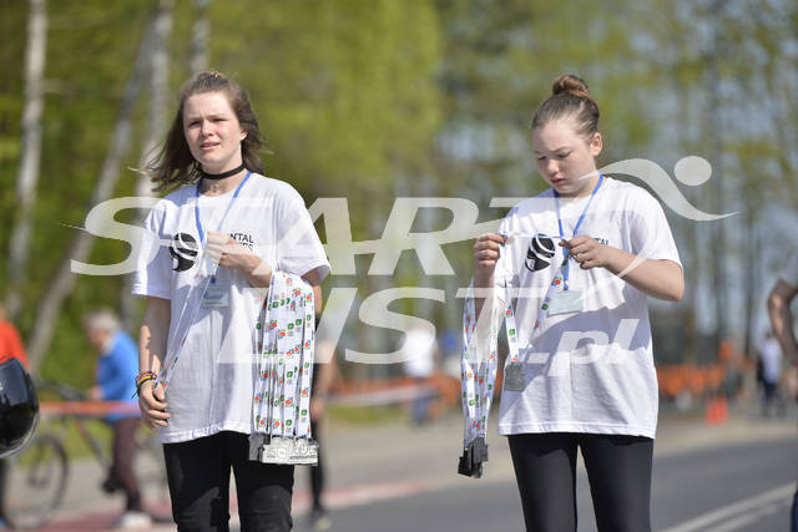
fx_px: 4434
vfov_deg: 6.9
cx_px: 399
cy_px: 266
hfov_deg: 10.3
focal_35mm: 200
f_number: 4
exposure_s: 1/4000
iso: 200
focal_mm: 200
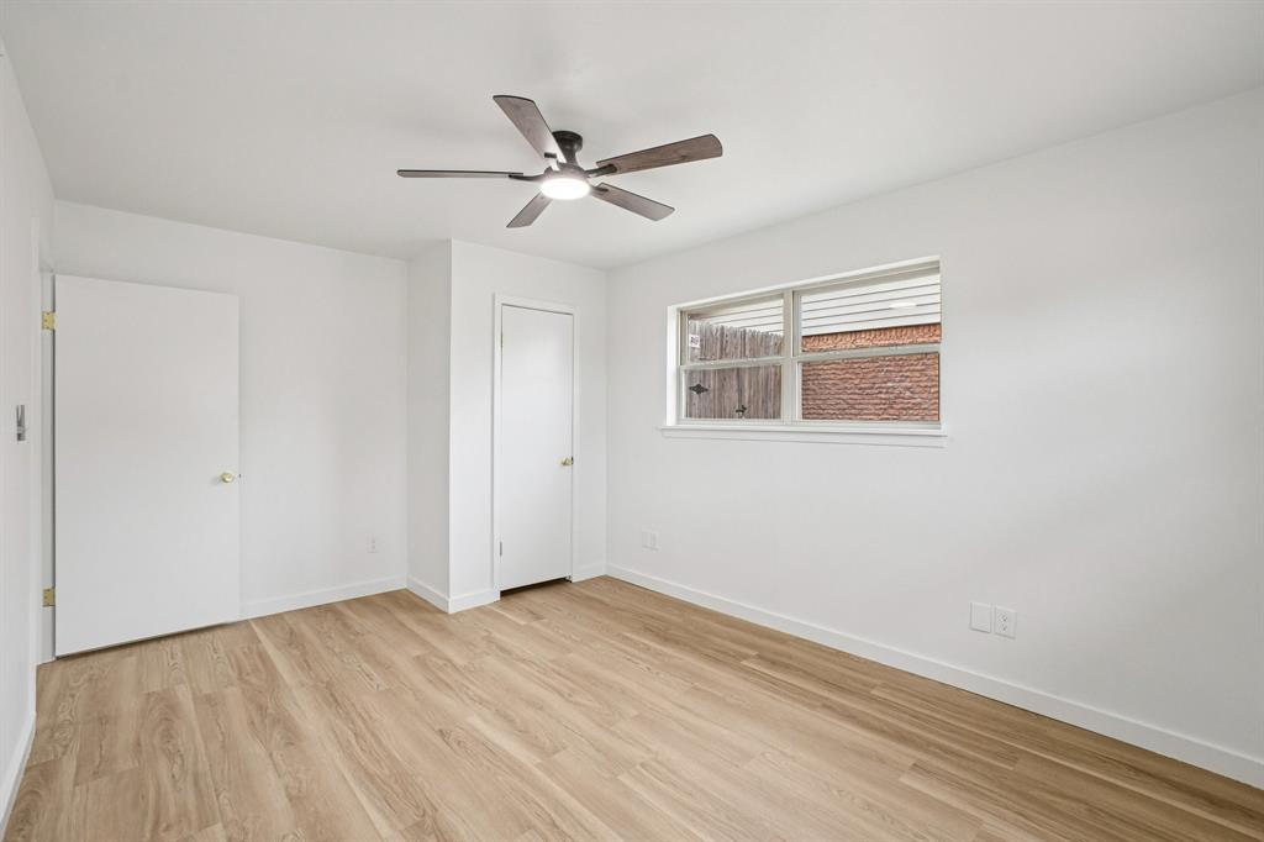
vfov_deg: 77.3
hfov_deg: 100.4
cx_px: 632
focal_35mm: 15
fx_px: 526
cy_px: 421
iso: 400
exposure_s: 1/50
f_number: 8
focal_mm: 10
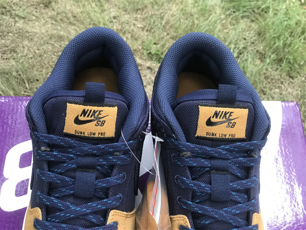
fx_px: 504
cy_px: 115
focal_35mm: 57
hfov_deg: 33.8
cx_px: 153
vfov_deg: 25.7
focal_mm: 6.6
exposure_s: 1/50
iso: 64
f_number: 2.8
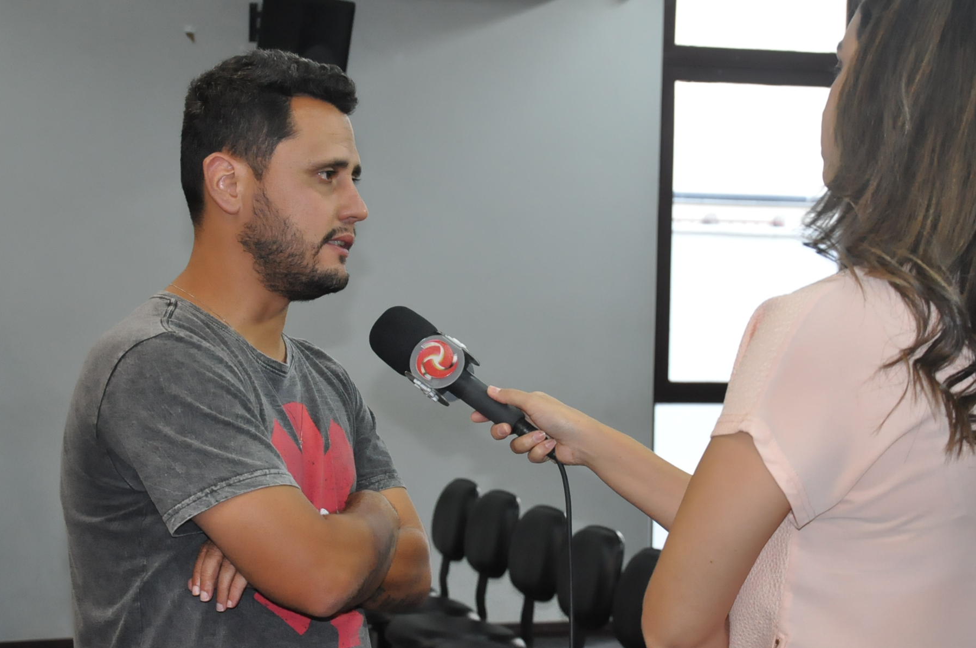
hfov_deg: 27.0
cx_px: 491
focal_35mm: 75
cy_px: 277
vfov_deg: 18.1
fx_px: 2031
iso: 2000
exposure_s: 1/200
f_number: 6.3
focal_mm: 42
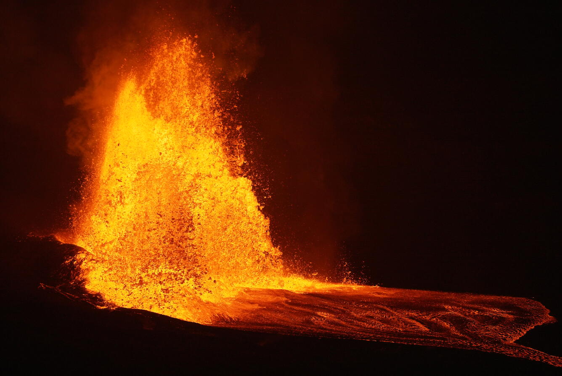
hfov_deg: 14.9
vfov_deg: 10.0
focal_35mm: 138
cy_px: 188
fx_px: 2155
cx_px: 281
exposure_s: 1/640
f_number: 5.6
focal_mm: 138
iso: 1250
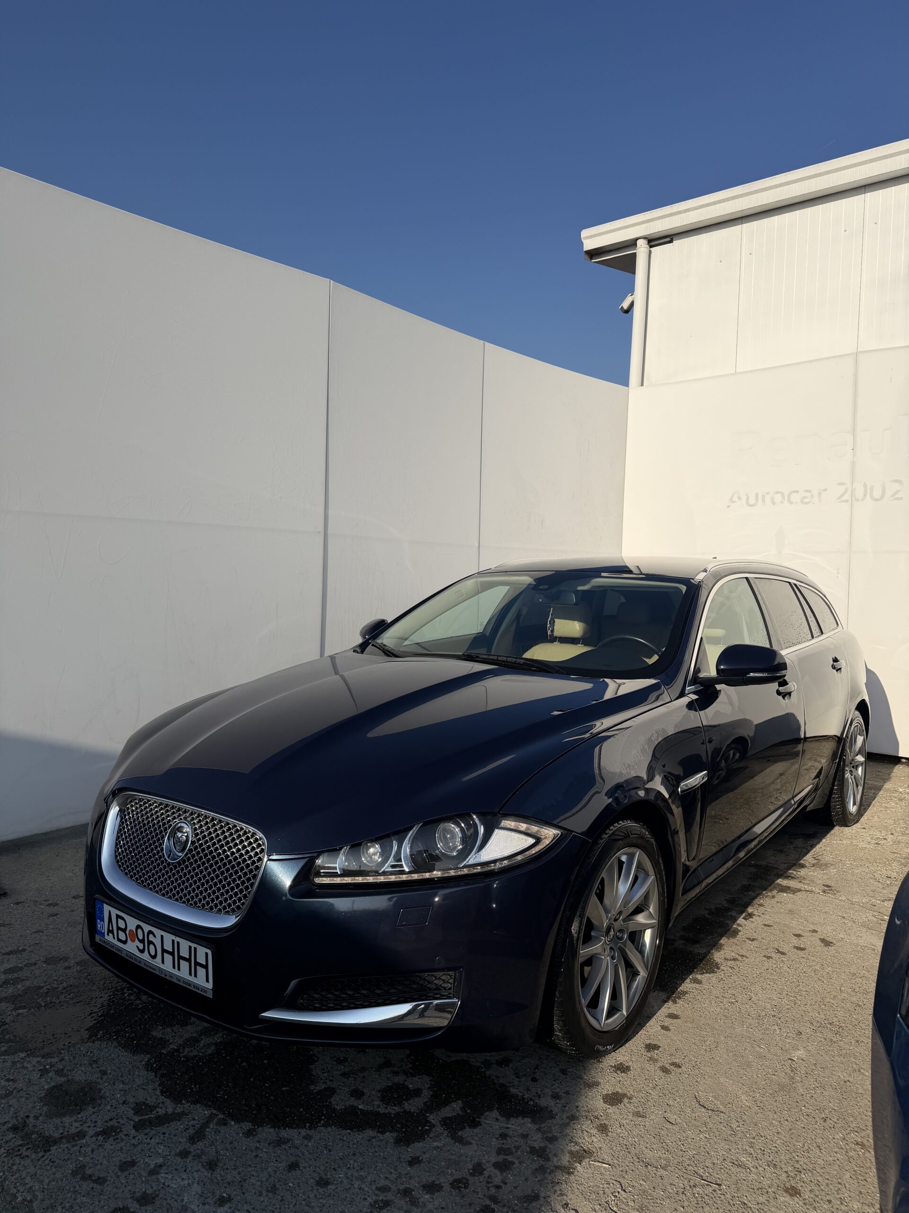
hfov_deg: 56.8
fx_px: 840
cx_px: 454
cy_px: 606
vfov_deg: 71.6
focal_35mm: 24
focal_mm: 6.76
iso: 80
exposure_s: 1/8130
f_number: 1.78
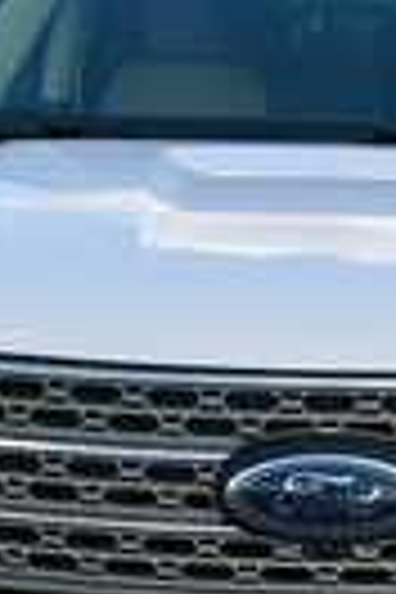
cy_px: 452
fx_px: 1501
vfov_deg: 22.2
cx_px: 374
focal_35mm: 91
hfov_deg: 14.8
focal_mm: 20
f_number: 8
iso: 140
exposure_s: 1/250
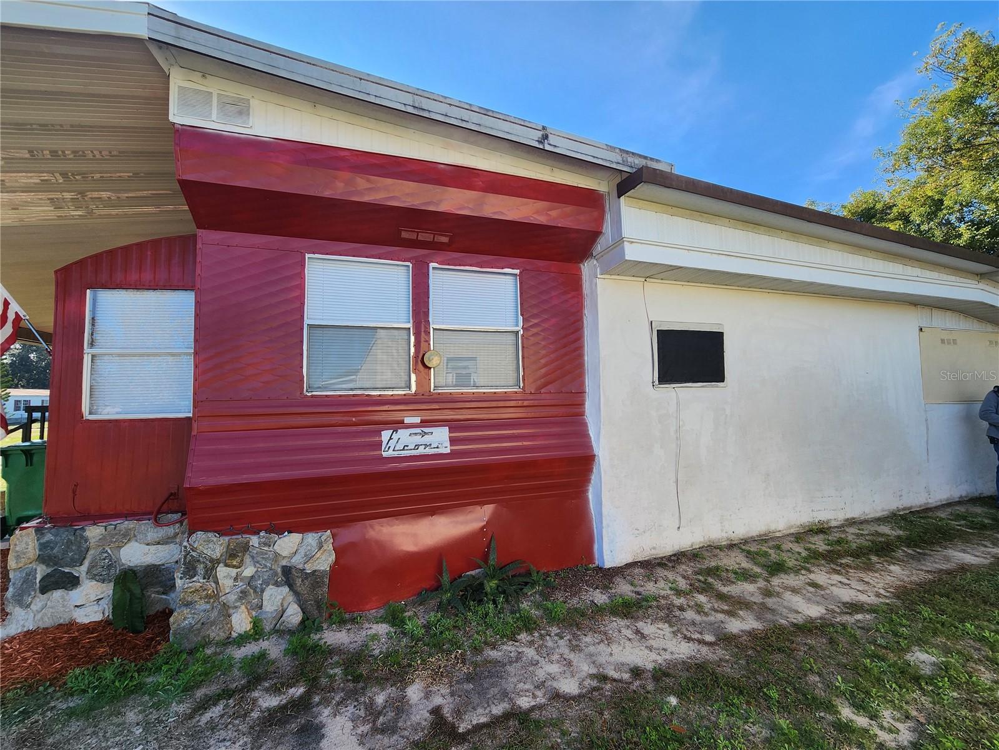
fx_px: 375
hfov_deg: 106.2
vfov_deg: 89.9
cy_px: 375
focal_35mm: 13
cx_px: 500
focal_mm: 2.2
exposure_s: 1/730
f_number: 2.2
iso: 50
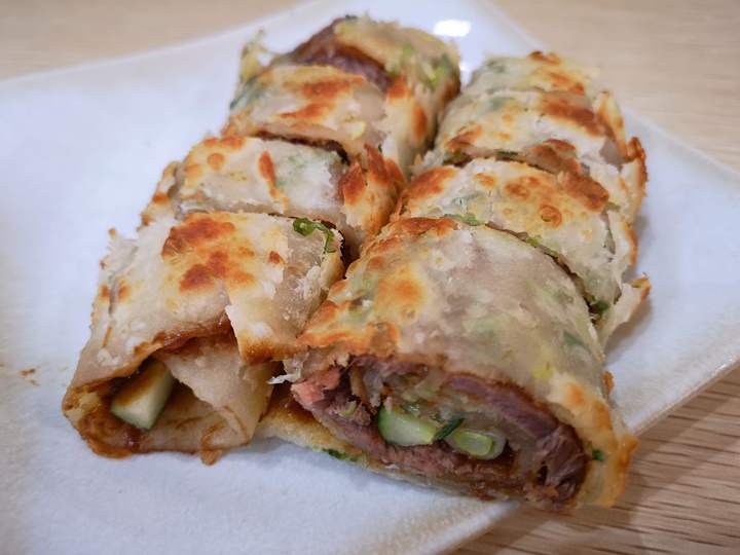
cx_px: 370
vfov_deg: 51.4
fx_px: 577
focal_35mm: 27
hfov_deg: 65.3
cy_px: 278
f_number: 1.8
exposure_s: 1/50
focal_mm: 3.95
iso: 125
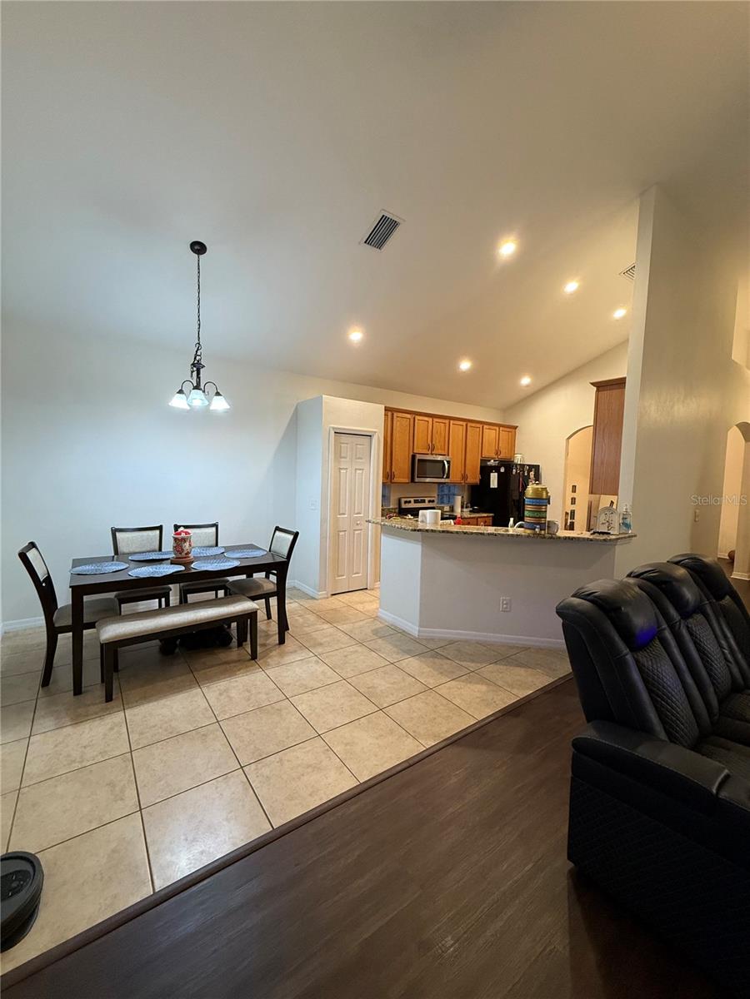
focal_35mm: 14
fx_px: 404
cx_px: 375
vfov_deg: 102.1
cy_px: 500
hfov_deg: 85.7
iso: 320
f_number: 2.2
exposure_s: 1/60
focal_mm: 2.22
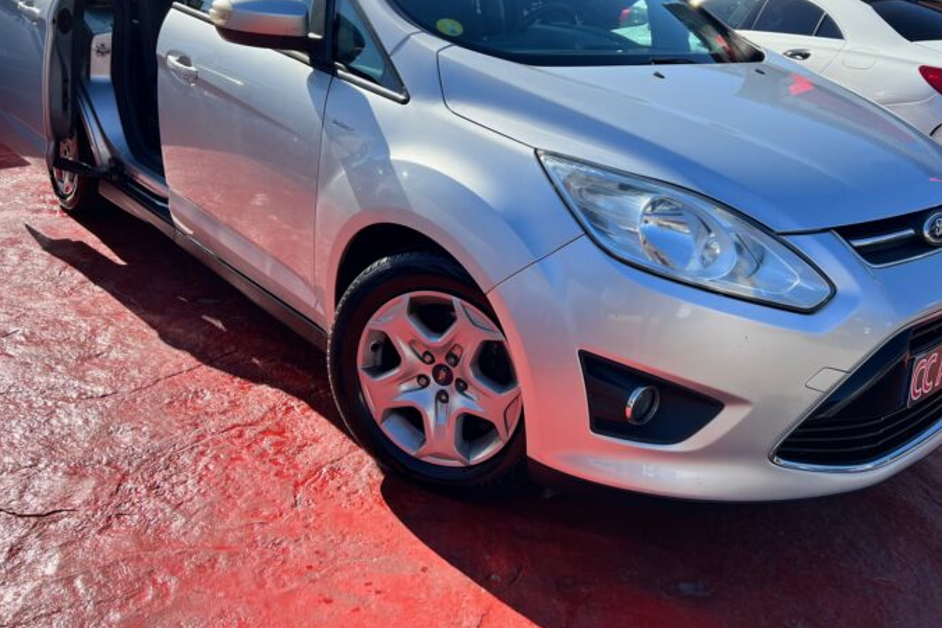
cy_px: 214
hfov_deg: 58.6
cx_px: 506
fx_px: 837
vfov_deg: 40.7
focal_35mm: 32
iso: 50
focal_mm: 5.7
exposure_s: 1/2841
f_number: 1.5
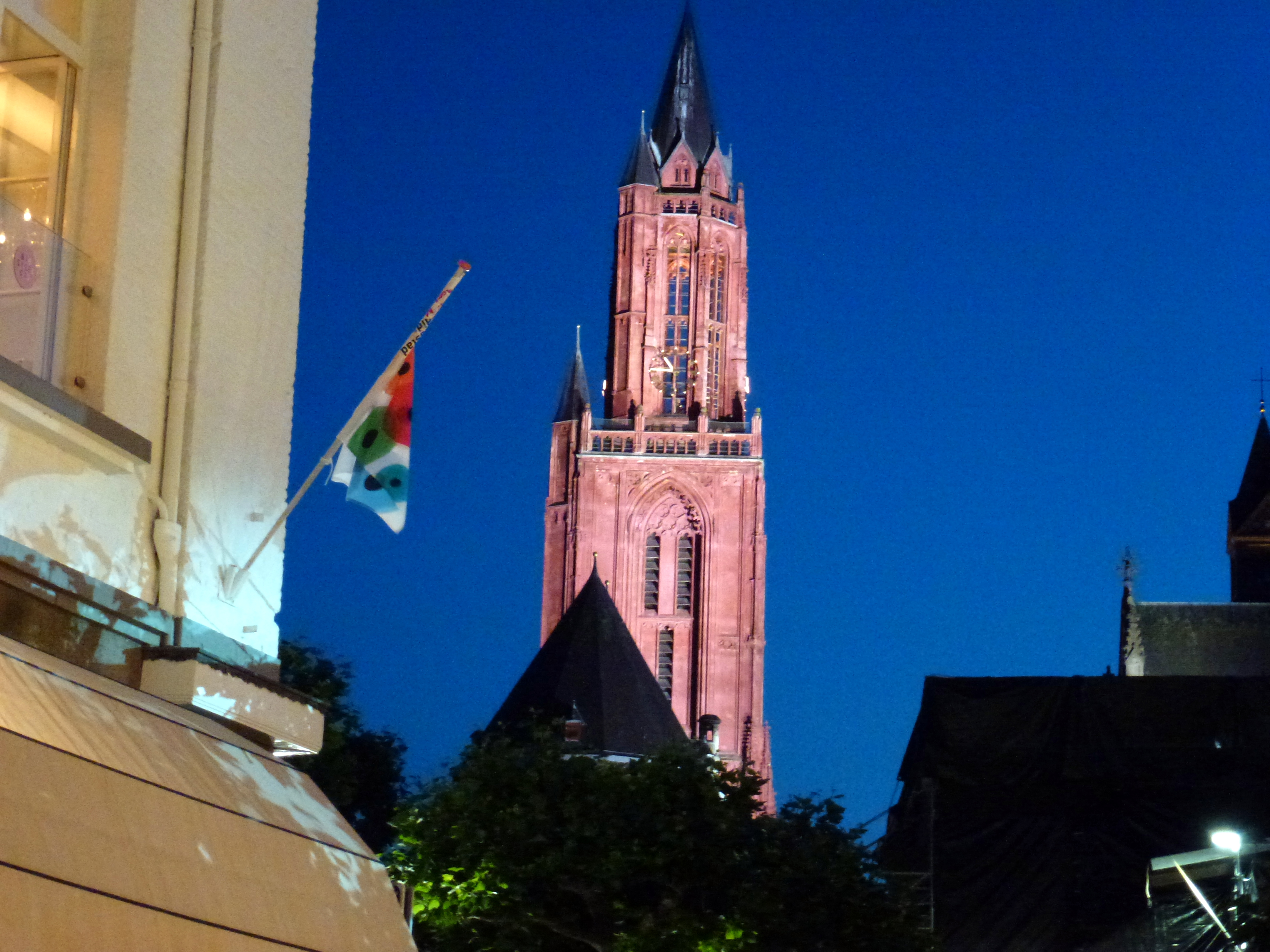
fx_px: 2788
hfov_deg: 25.7
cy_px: 476
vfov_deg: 19.4
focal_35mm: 76
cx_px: 635
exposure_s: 1/5
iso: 800
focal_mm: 13.6
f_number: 4.7
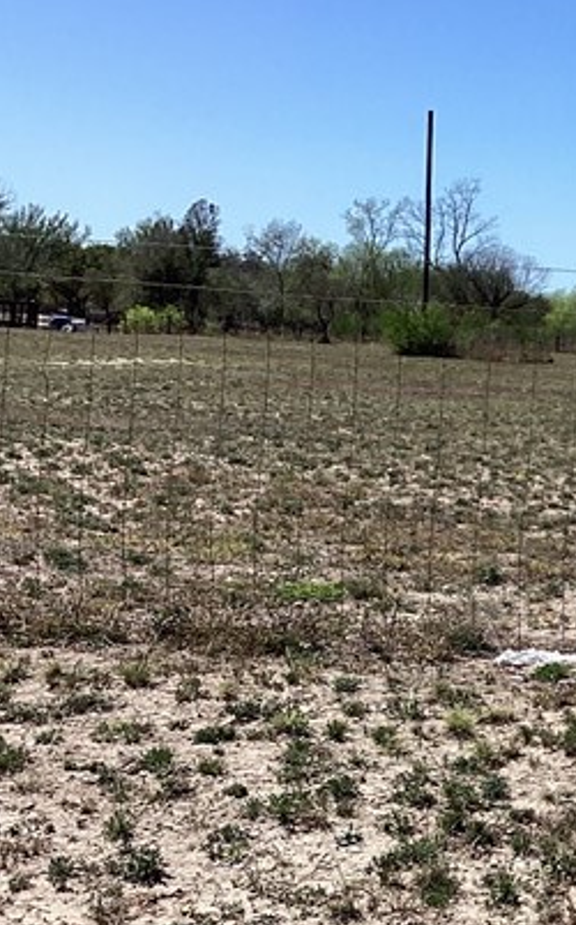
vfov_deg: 24.6
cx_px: 809
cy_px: 535
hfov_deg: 14.7
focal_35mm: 84
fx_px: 2114
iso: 25
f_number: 2.4
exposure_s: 1/1773
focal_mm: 3.3
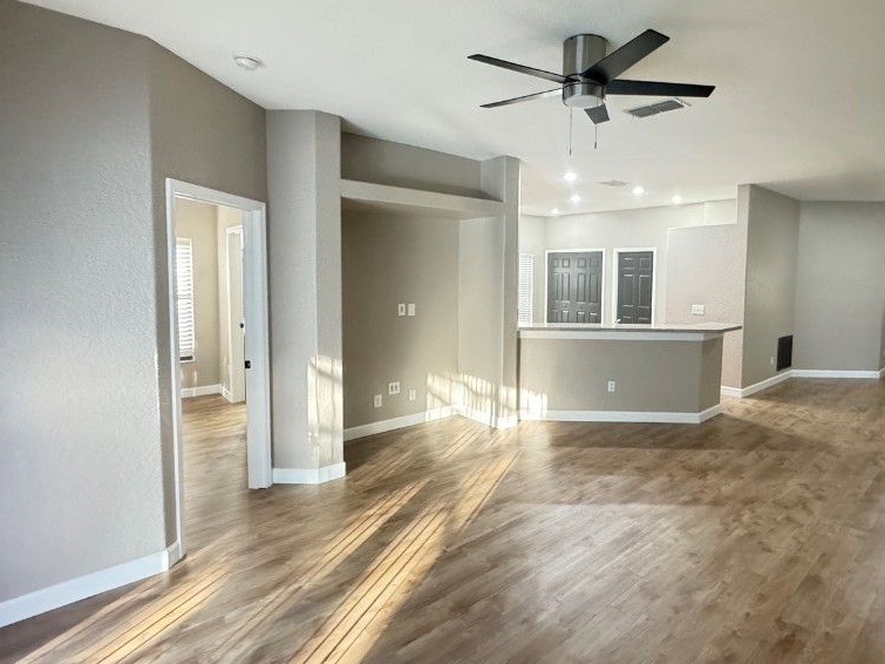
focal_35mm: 19
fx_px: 486
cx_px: 527
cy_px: 301
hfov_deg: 83.7
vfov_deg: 68.5
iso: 1250
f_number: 2.2
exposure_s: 1/60
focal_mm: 2.22
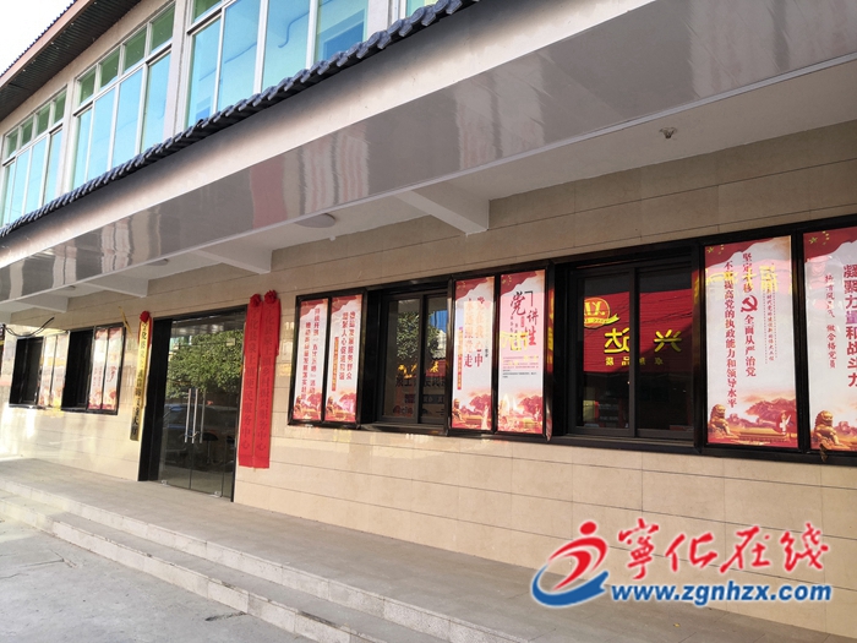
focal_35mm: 27
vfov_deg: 51.4
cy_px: 322
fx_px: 668
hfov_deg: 65.3
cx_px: 428
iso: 50
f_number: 1.8
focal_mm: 3.95
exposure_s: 1/159
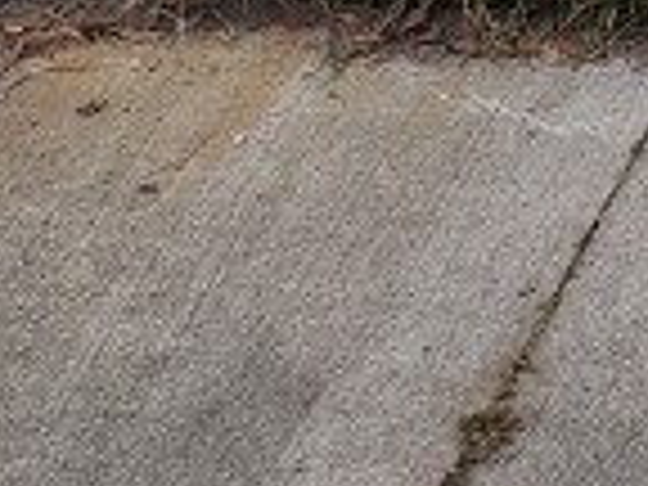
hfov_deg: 11.4
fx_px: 3051
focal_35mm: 163
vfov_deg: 7.6
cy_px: -1098
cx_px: 1116
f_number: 1.8
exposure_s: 1/141
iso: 12
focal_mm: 6.4
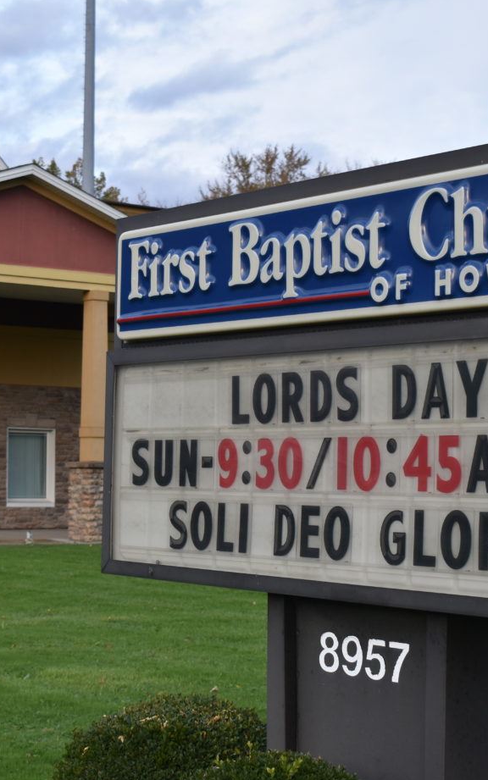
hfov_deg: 16.5
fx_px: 1680
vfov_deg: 26.1
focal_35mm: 79
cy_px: 392
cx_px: 165
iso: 280
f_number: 5.6
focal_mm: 34
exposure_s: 1/250
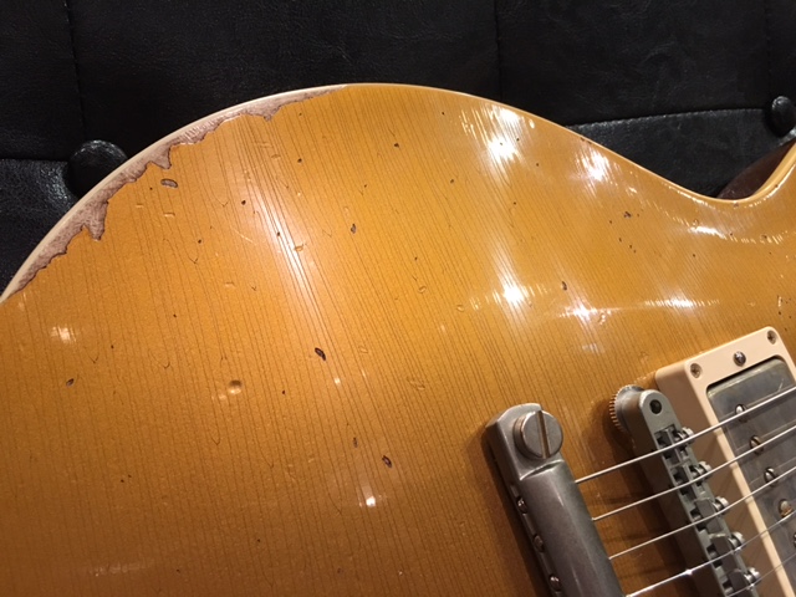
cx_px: 398
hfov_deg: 61.7
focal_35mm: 29
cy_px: 298
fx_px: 667
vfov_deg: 48.2
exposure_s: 1/30
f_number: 2.2
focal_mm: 4.15
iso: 200
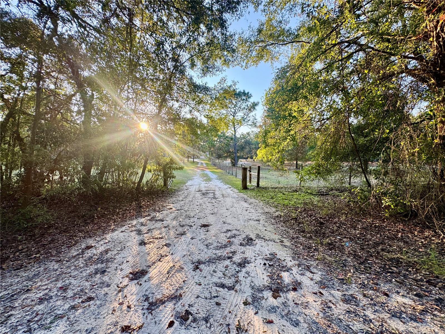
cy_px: 167
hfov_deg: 102.1
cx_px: 222
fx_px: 180
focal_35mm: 14
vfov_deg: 85.7
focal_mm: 2.22
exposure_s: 1/179
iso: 40
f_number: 2.2
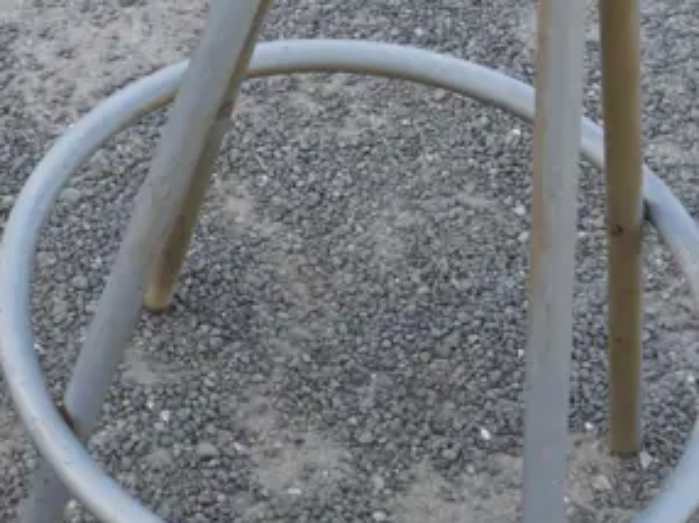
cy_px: -57
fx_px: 2603
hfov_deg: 15.0
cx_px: -34
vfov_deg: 11.3
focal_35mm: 129
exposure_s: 1/160
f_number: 5.6
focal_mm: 18
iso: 200
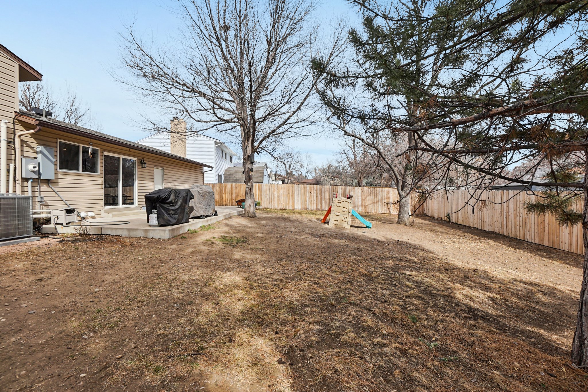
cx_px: 294
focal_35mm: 15
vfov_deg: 77.3
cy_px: 196
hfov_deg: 100.4
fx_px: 245
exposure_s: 1/160
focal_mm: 10
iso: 100
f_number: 8
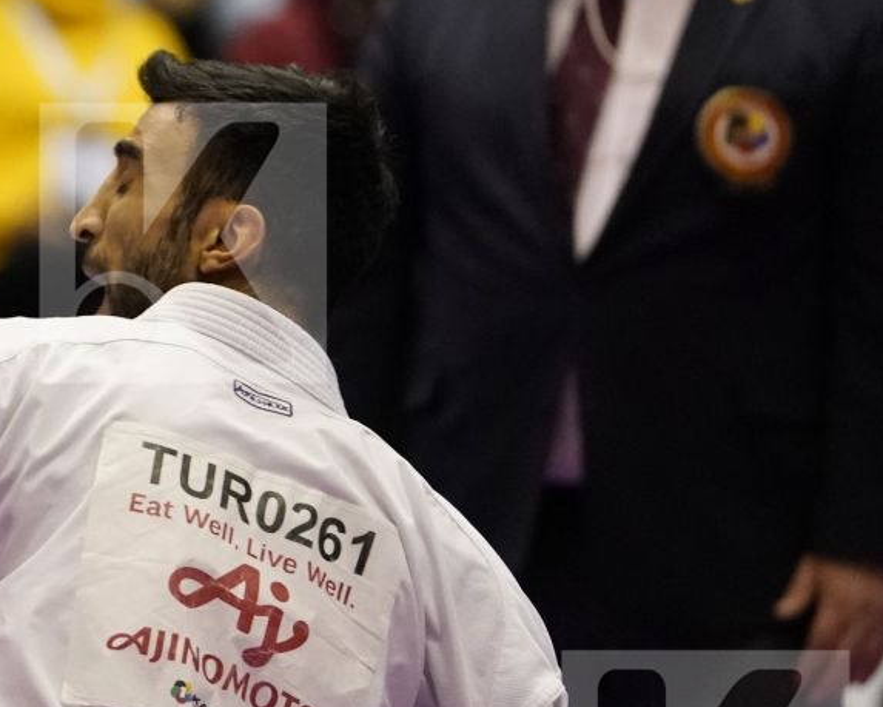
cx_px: -339
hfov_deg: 3.5
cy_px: 243
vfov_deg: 2.8
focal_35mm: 551
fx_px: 14407
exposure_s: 1/1000
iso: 4000
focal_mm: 187
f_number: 2.8
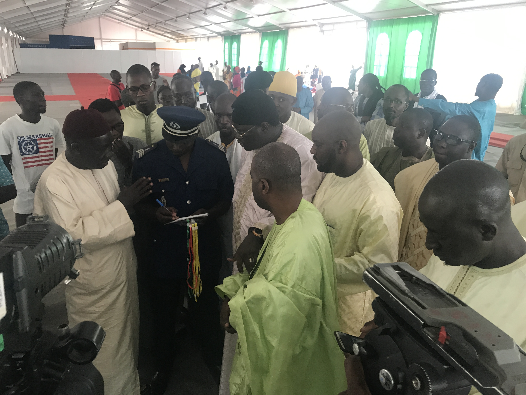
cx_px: 263
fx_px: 425
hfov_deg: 63.4
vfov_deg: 49.7
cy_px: 198
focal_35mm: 28
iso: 40
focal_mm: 3.99
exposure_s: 1/17
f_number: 1.8
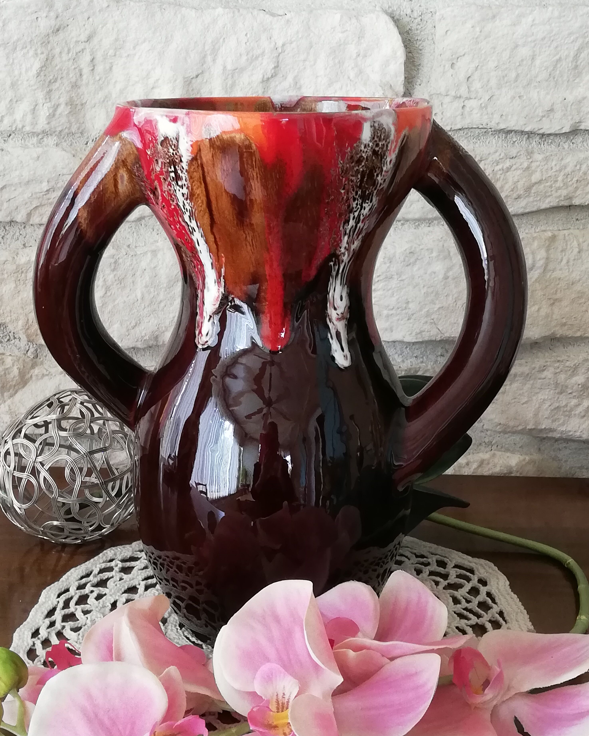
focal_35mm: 55
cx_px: 281
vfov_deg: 34.1
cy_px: 402
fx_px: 1198
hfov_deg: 27.6
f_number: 2.2
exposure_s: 1/33.3
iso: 200
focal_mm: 3.81
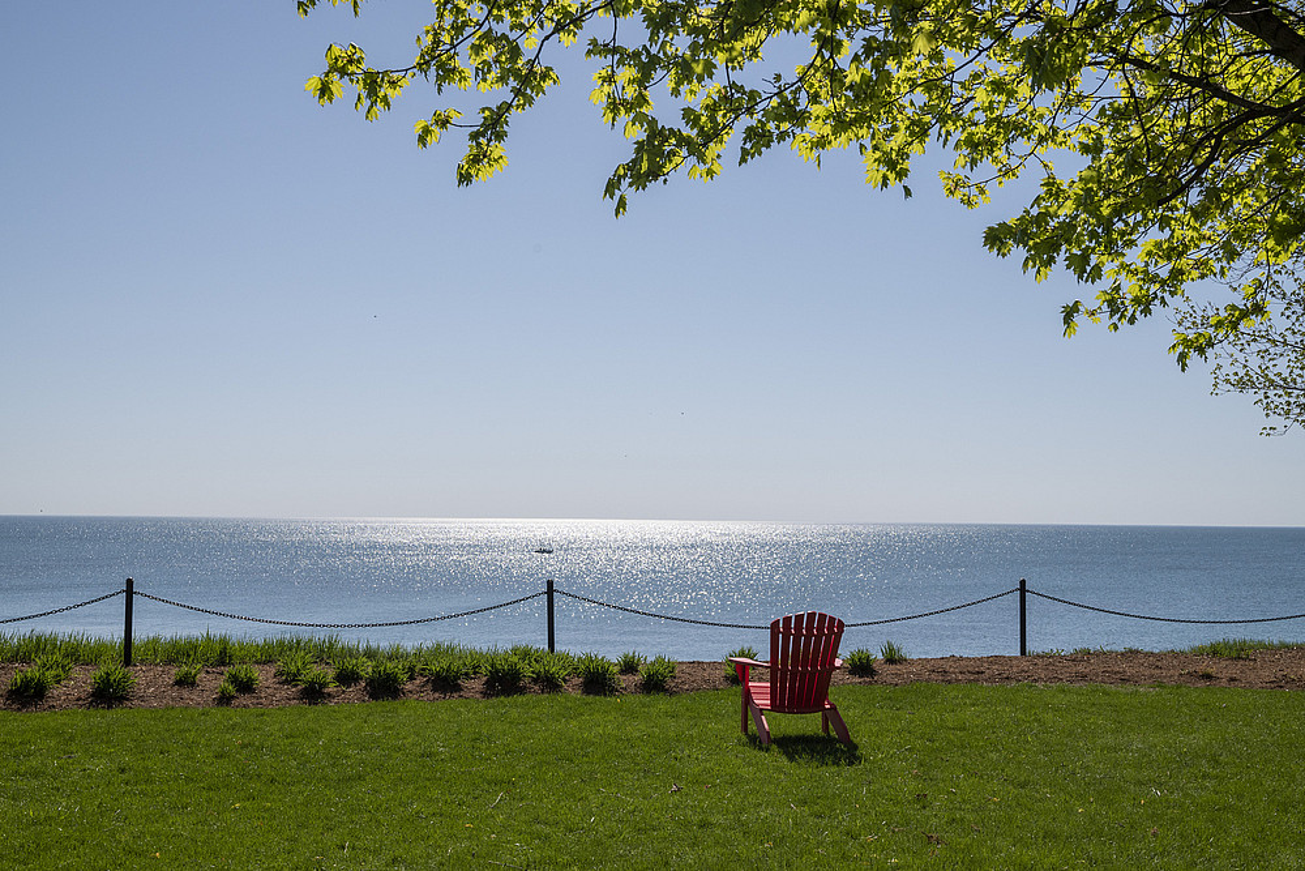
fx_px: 1450
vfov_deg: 33.4
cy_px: 436
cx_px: 652
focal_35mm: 40
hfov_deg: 48.5
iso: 320
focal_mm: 40
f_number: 10
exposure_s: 1/1600
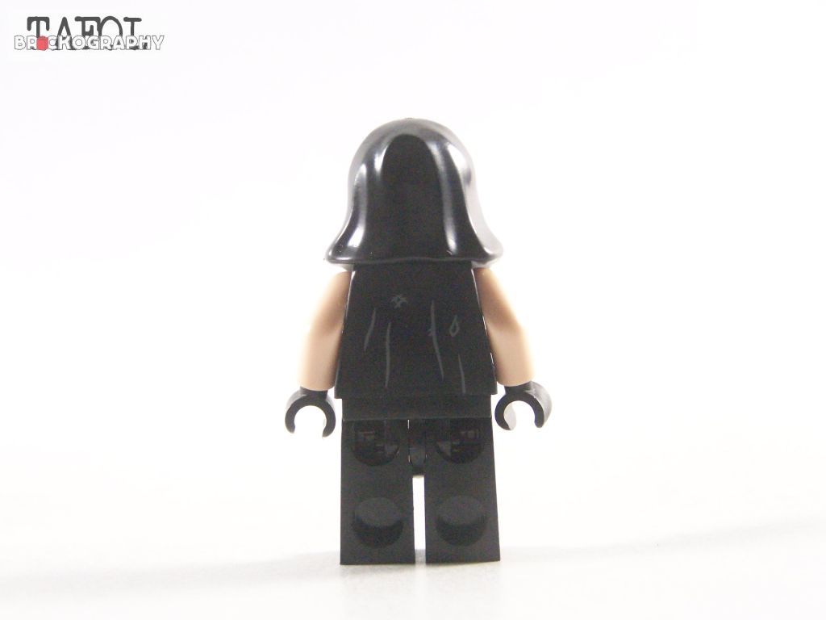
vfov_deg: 15.7
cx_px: 413
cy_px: 310
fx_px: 2243
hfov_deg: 20.9
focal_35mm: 94
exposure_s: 1/60
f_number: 3.2
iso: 400
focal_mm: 15.6
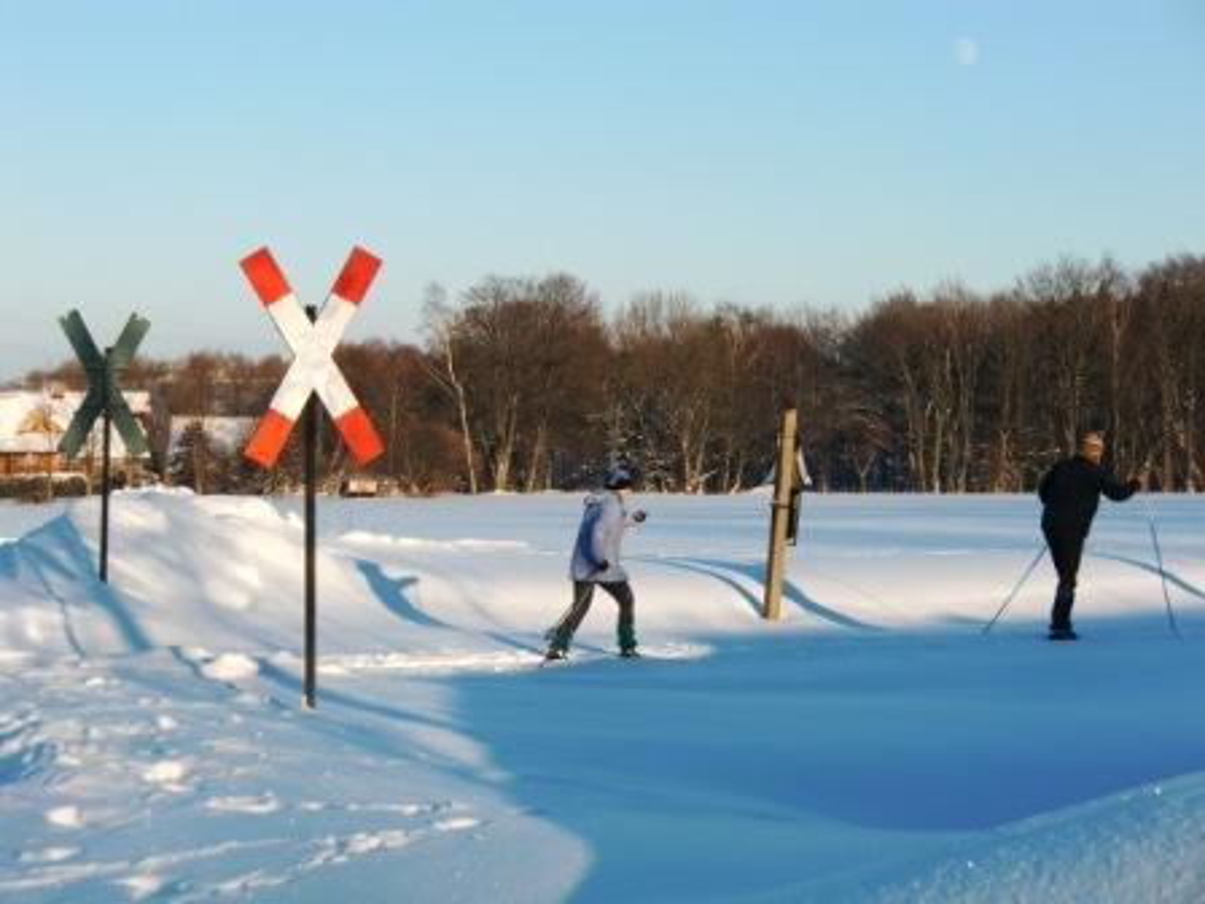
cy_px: 452
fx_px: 2646
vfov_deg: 19.4
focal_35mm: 76
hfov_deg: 25.7
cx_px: 602
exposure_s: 1/400
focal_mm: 13.6
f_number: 4.6
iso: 64
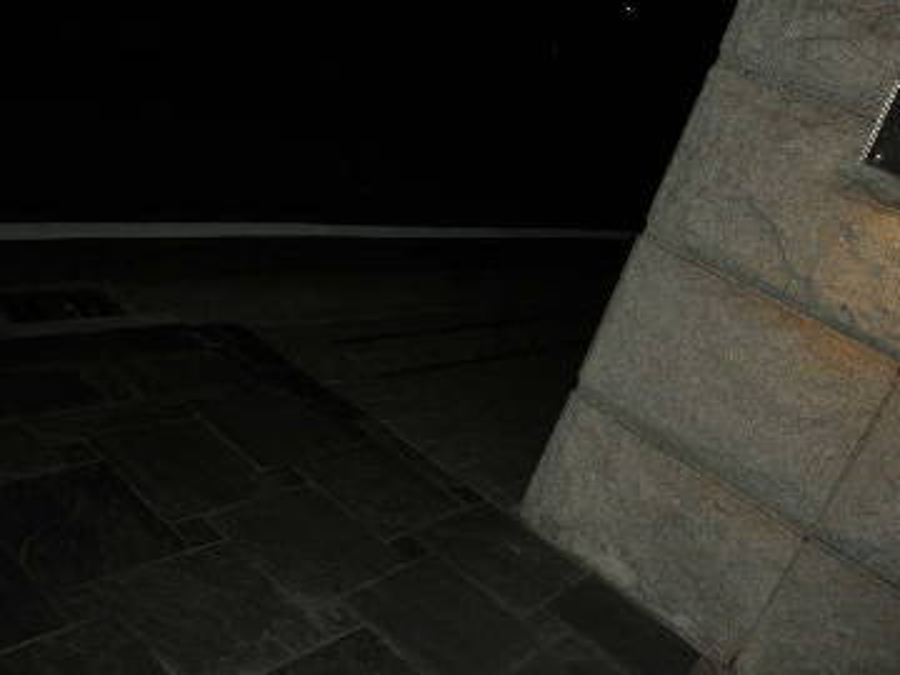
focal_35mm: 35
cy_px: 338
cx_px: 450
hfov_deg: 52.6
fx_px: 910
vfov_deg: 40.7
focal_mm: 7.5
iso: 200
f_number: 7.6
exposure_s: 1/60
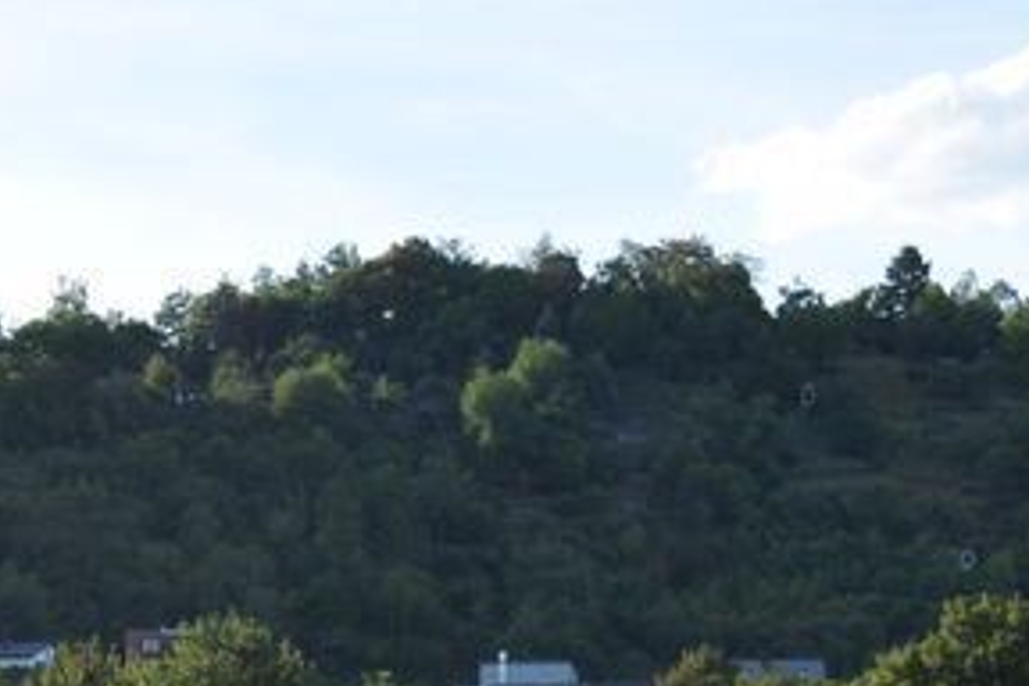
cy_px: 1172
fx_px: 4173
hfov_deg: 13.2
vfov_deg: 9.0
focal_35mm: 146
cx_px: -568
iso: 200
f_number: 8
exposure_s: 1/250
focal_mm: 28
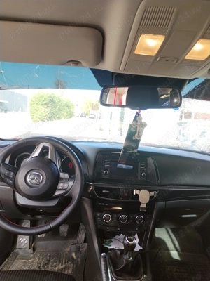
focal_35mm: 29
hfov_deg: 48.2
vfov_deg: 61.7
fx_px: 235
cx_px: 105
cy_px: 140
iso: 100
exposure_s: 1/109
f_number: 1.8
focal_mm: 4.75
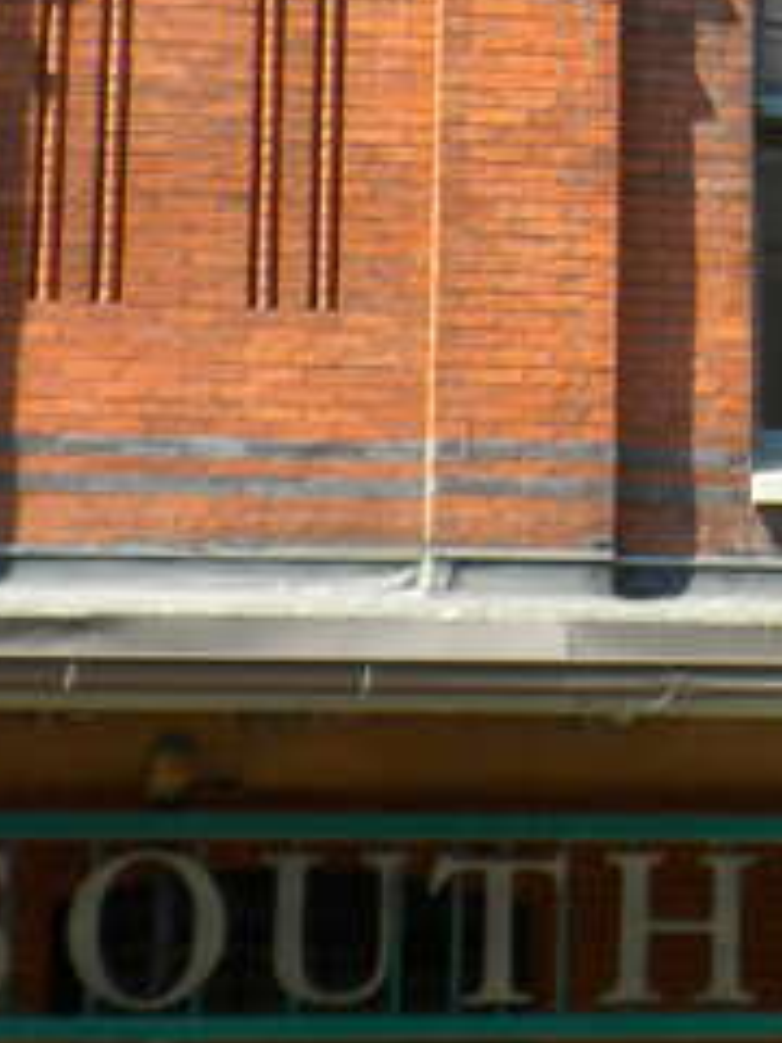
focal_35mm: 173
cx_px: 1234
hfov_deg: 8.4
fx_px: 5211
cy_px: -239
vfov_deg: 11.2
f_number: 4.3
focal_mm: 9.1
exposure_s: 1/127
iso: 64
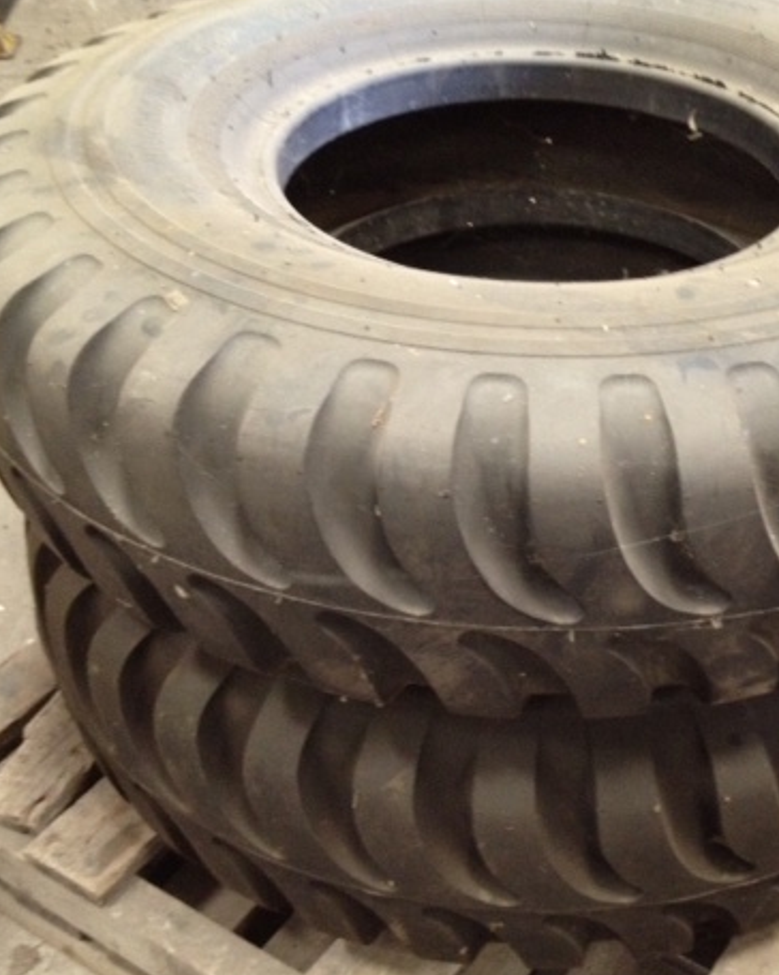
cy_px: 488
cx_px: 541
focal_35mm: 48
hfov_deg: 31.1
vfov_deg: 38.8
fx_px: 1385
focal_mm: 4.28
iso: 320
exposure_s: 1/20
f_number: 2.4
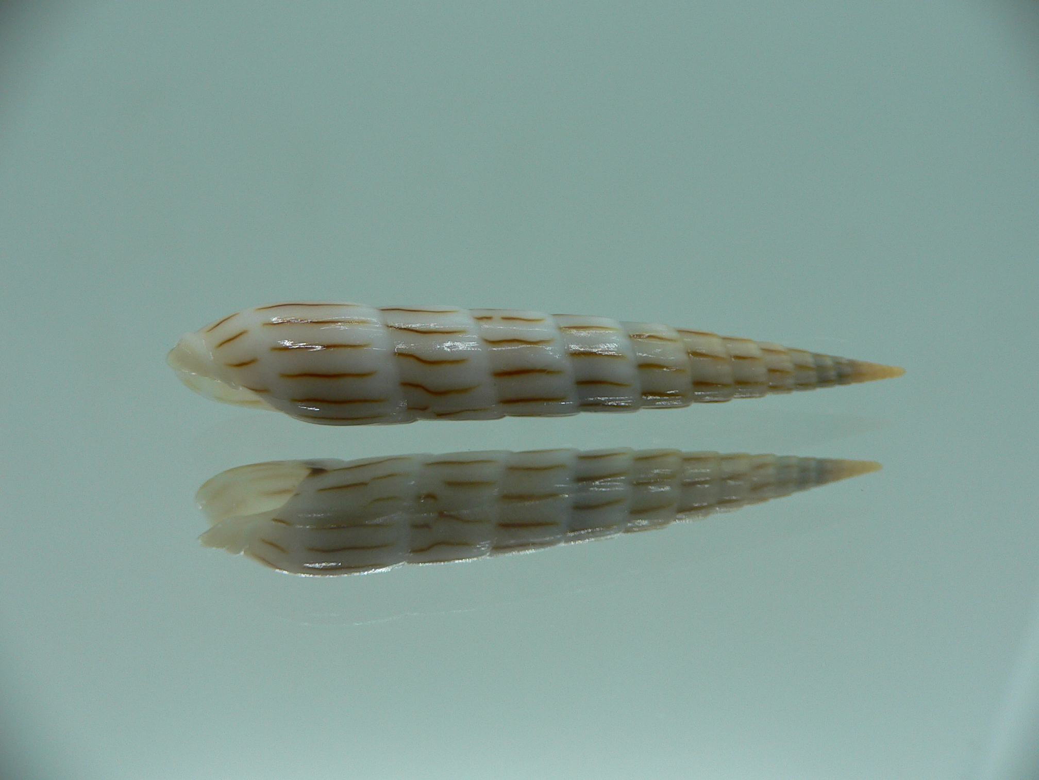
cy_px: 390
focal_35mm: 35
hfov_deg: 52.6
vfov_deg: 40.7
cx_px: 520
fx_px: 1051
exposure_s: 1/60
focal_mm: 4.6
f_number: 2.8
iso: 80
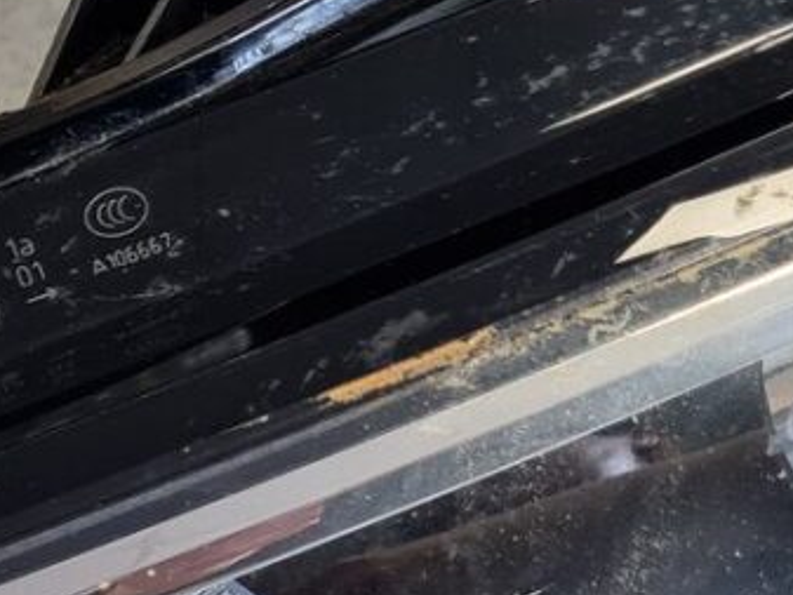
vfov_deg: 12.8
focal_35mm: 108
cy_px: 974
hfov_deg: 17.6
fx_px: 2475
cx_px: -61
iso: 125
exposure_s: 1/100
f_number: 1.8
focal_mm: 5.4
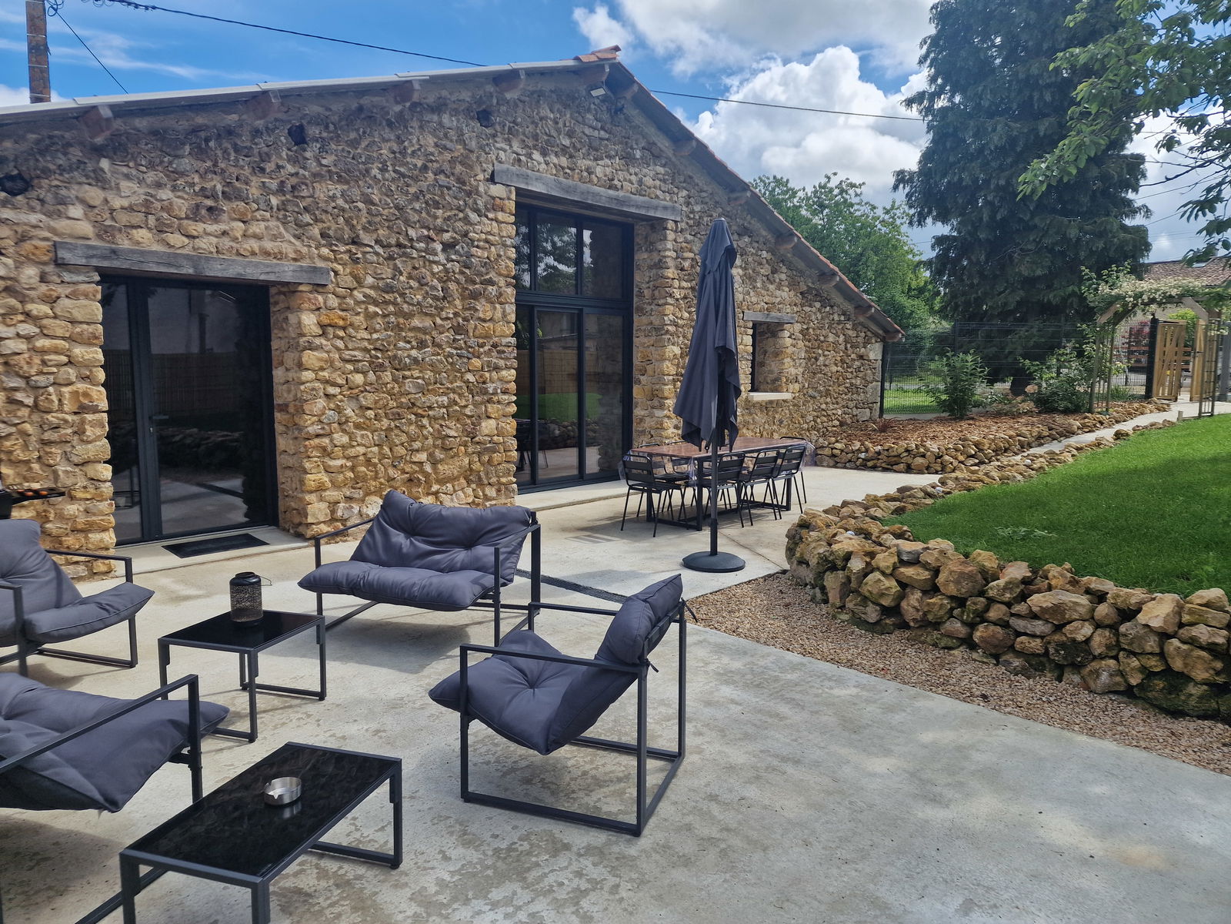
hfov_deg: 73.9
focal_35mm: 23
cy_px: 462
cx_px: 616
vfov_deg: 58.9
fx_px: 818
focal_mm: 6.4
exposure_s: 1/822
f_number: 1.8
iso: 50
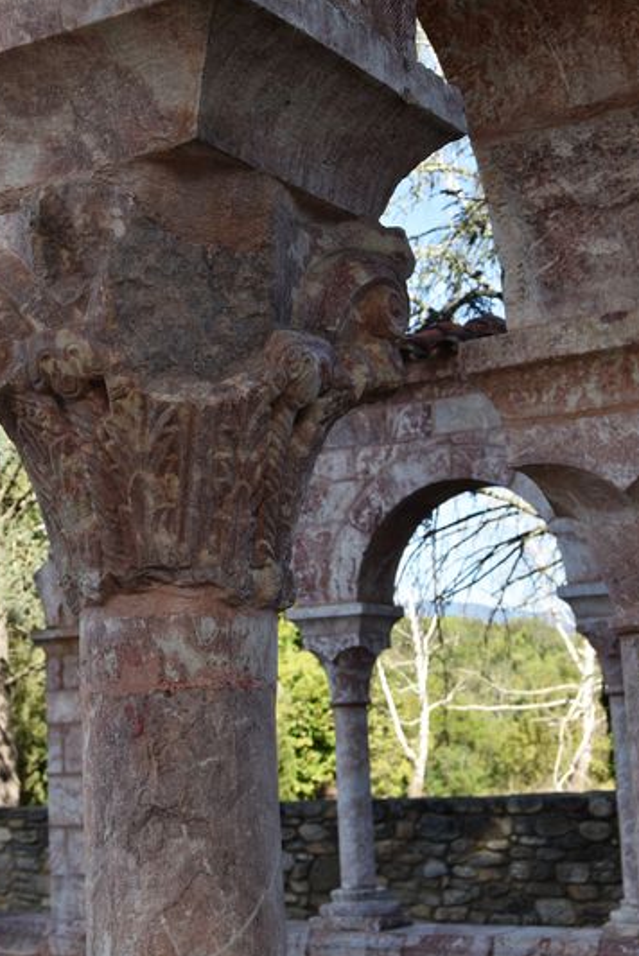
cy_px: 413
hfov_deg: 21.5
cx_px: 223
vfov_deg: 31.8
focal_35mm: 63
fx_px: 1675
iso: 250
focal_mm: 32
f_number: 8
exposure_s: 1/250
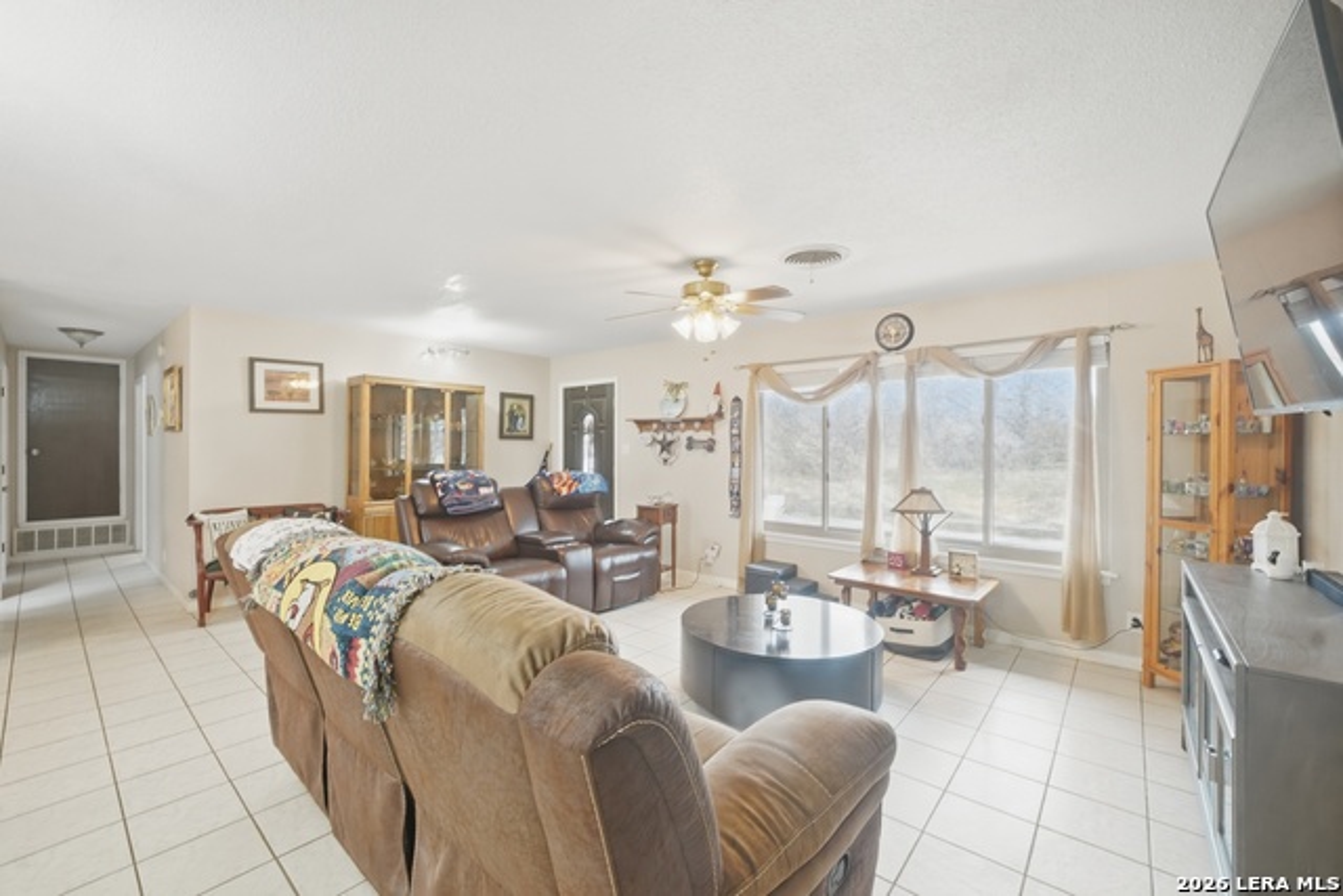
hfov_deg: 108.3
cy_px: 448
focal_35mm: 13
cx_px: 672
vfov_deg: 85.5
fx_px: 485
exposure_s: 2.5
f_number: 8
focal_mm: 9
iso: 250
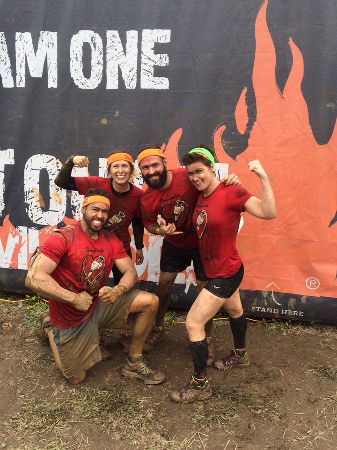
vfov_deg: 61.7
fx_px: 376
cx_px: 168
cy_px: 225
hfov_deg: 48.2
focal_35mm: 29
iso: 32
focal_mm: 4.15
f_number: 2.2
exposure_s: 1/526
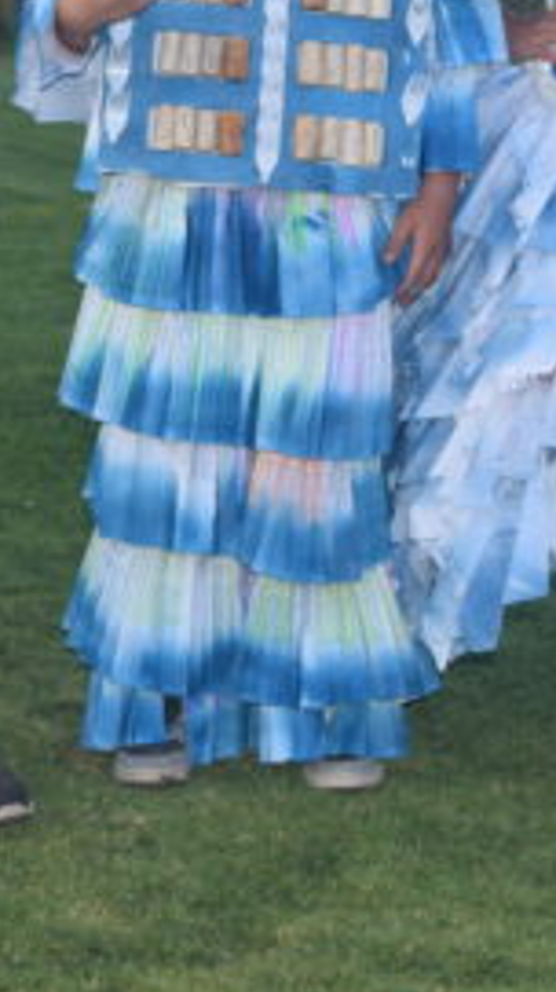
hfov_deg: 11.7
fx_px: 2692
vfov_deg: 20.4
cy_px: 99
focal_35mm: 102
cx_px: 44
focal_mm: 23
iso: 100
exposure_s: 1/125
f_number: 5.6
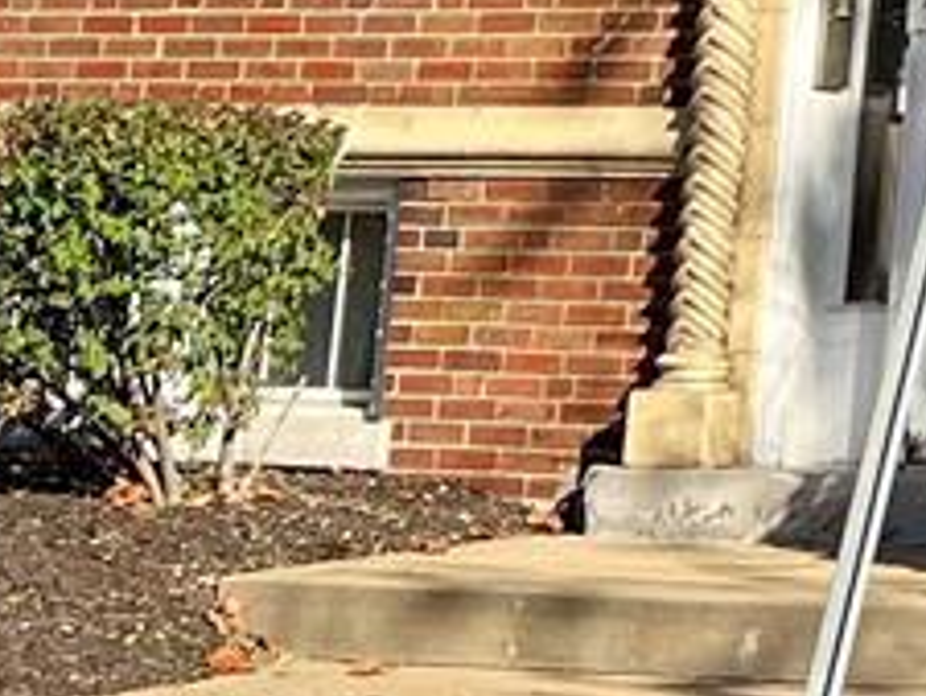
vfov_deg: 7.3
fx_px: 4952
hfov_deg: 9.8
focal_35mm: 185
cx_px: 1914
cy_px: -1244
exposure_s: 1/2457
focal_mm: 5.7
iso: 50
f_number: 1.5
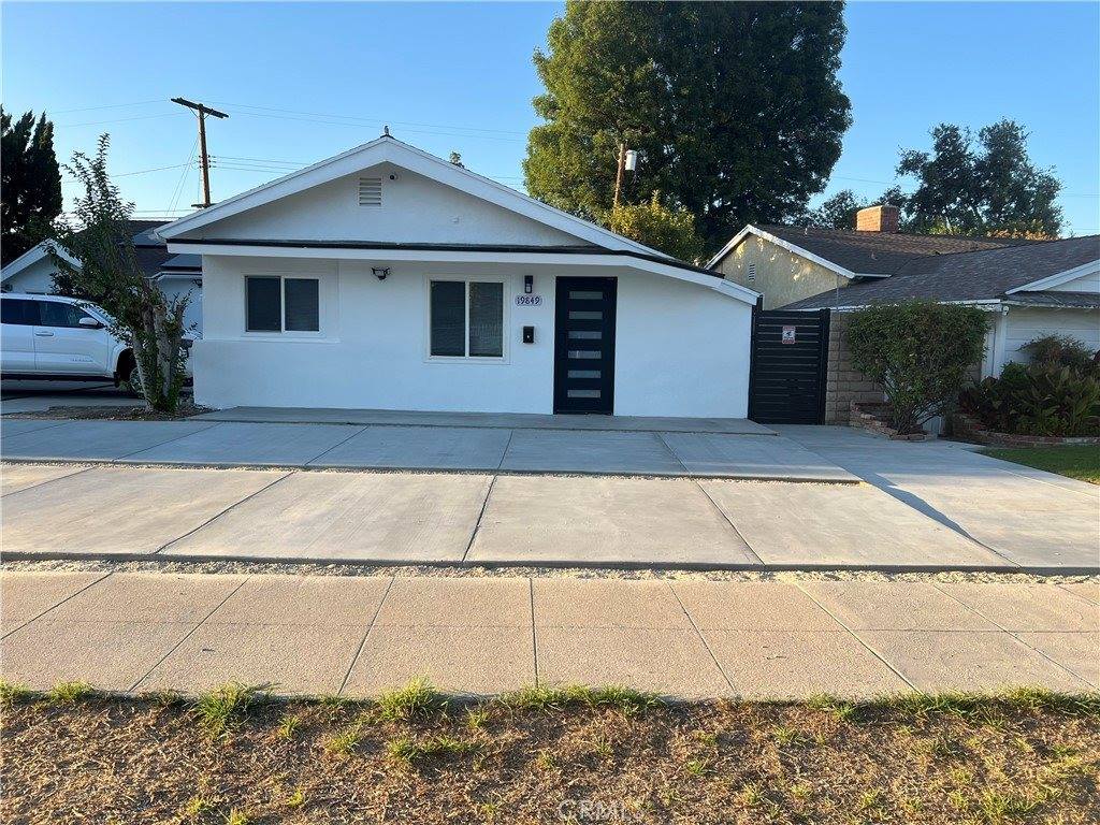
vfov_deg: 53.1
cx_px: 550
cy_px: 412
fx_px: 826
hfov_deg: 67.3
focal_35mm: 26
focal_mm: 5.7
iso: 50
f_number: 1.5
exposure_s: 1/1124
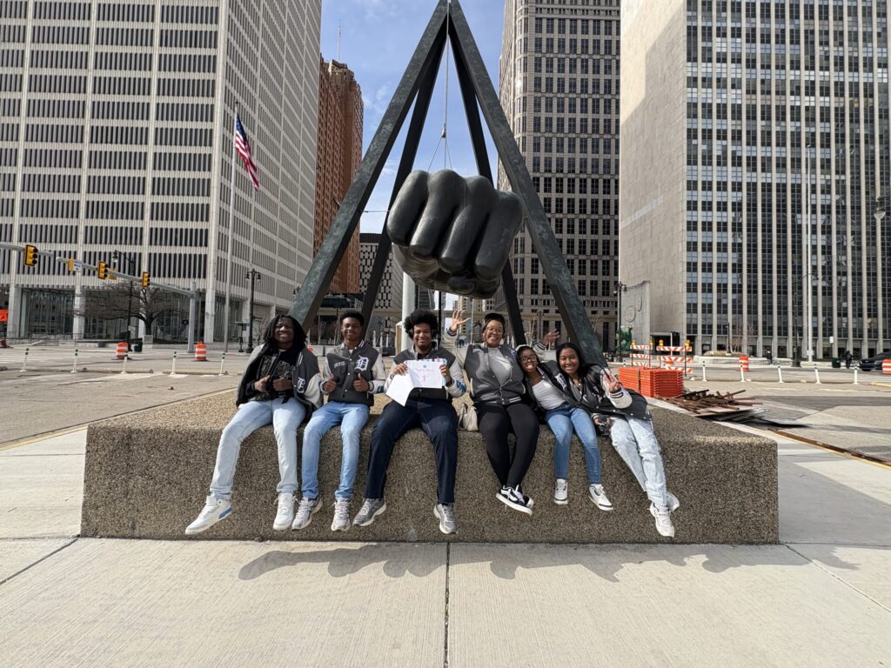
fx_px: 360
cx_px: 446
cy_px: 334
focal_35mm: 14
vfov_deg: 85.7
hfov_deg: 102.1
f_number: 2.2
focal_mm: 2.22
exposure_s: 1/1048
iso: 64
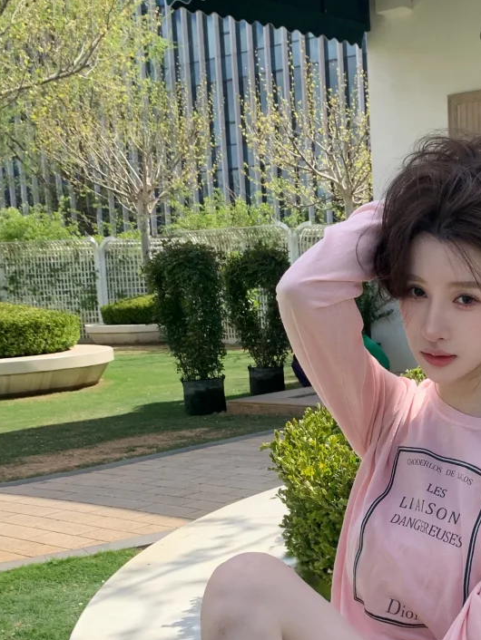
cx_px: 425
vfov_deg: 35.8
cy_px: 432
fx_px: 981
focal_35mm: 53
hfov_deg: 26.7
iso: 25
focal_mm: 4.25
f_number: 1.8
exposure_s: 1/887
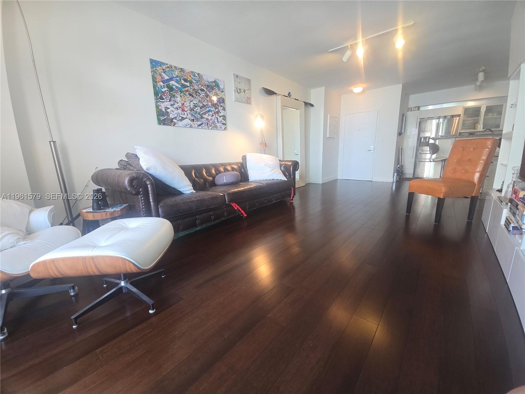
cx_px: 262
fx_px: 197
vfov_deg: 89.9
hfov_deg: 106.2
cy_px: 197
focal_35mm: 13
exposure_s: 1/60
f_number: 2.2
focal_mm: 2.2
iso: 125
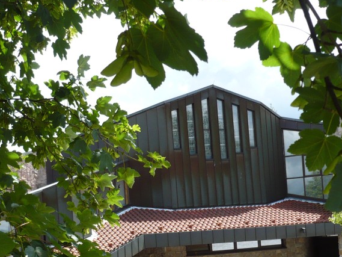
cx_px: 168
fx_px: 623
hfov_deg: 30.7
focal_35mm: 63
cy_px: 223
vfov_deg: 22.8
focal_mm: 5.8
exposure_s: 1/500
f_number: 2.8
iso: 100
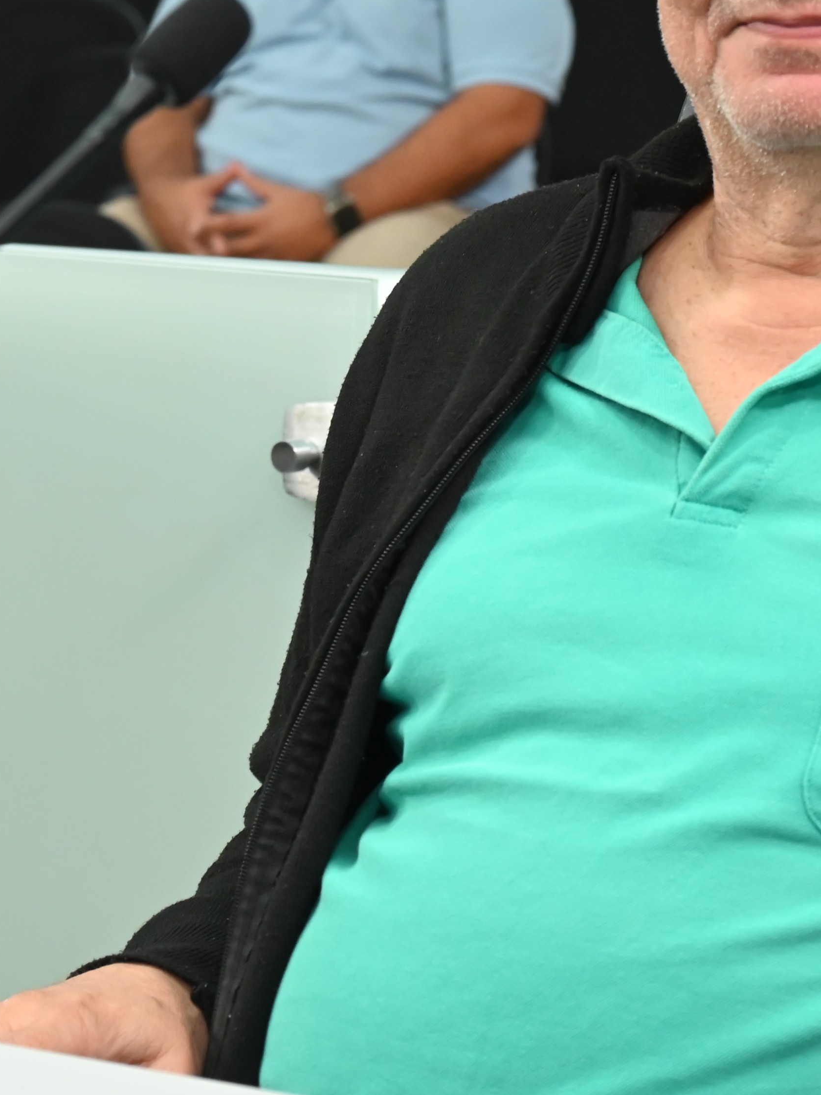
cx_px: 478
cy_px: 327
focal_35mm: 137
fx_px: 4333
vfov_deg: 14.4
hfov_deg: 10.8
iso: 2200
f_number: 5.6
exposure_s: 1/125
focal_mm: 53
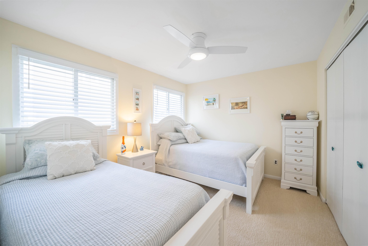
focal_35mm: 13
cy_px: 123
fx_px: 133
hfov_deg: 108.3
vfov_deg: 85.4
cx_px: 184
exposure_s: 1/125
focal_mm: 13
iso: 800
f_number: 7.1
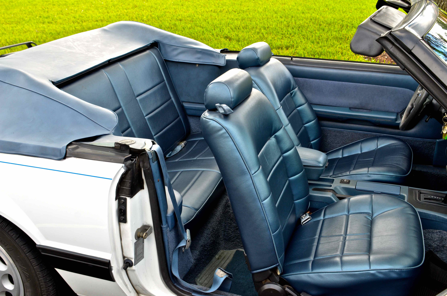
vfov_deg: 31.8
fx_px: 520
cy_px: 148
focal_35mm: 42
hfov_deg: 46.5
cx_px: 224
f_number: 8
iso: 400
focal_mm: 28
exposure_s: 1/125
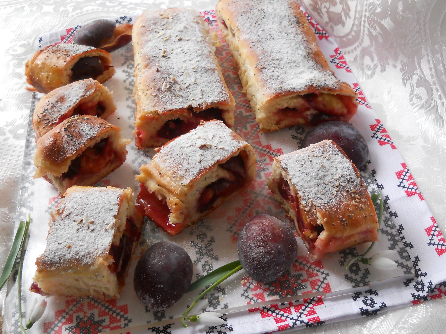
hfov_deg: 45.8
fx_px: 528
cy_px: 167
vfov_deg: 35.1
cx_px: 223
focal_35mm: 41
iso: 250
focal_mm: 6.72
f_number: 3.1
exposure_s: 1/30
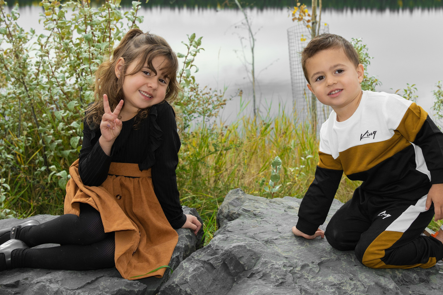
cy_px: 105
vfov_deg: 29.1
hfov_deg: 42.8
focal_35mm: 46
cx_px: 235
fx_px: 566
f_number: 4.5
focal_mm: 33.7
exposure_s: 1/1250
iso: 320
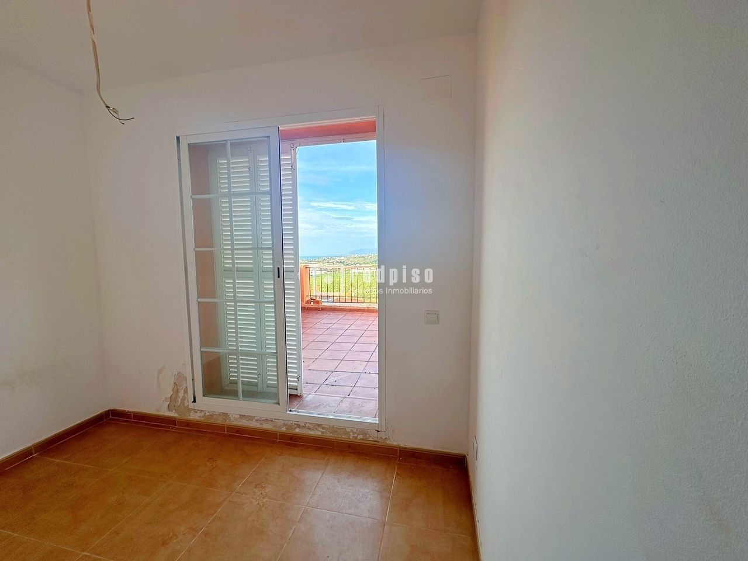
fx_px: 303
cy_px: 280
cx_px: 374
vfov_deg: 85.7
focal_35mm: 14
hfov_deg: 102.1
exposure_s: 1/319
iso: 40
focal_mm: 2.22
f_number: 2.2
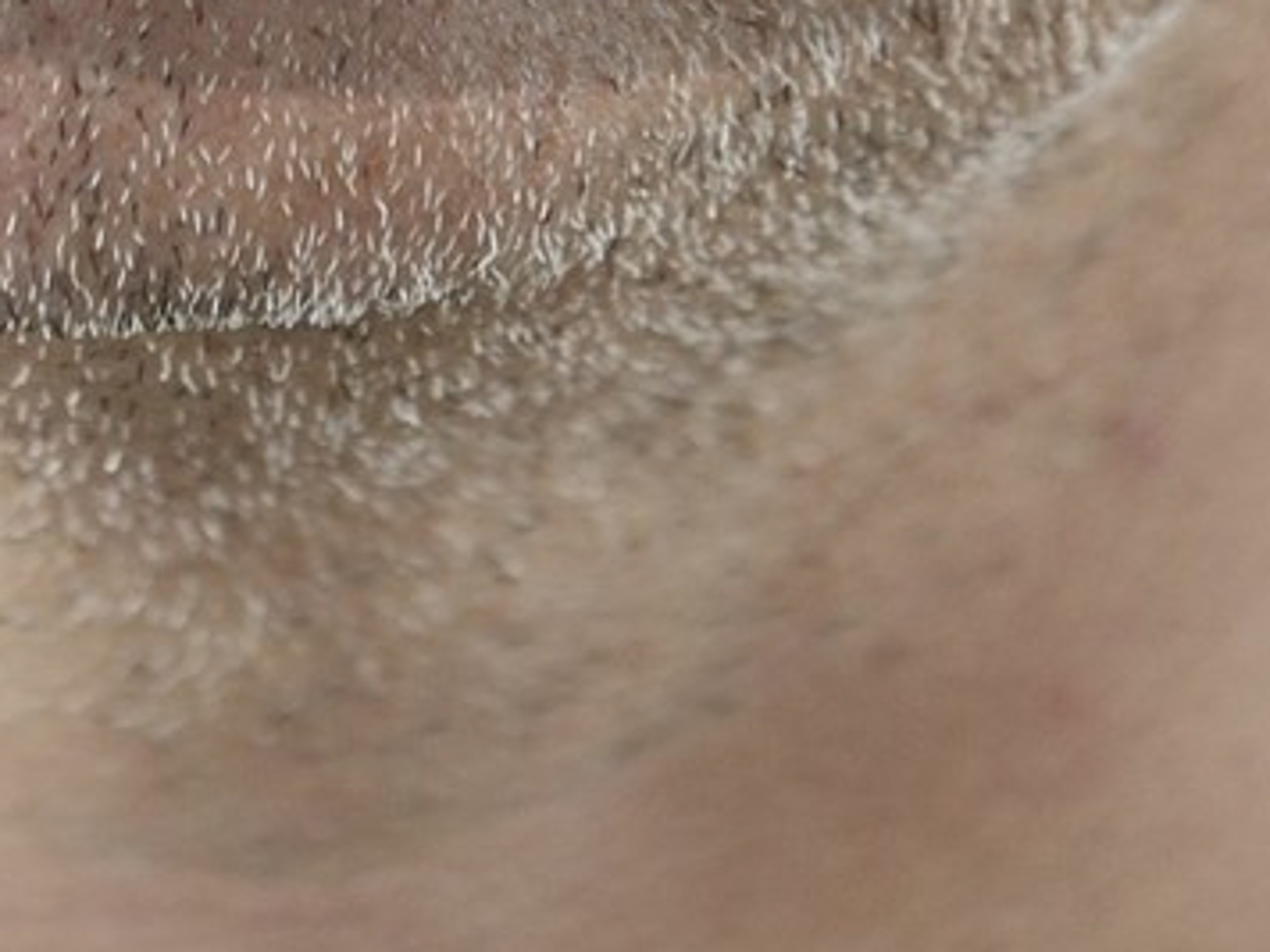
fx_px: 16656
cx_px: 382
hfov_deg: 4.4
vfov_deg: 3.2
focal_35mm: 454
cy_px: -1580
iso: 400
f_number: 4.5
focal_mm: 70
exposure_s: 1/250
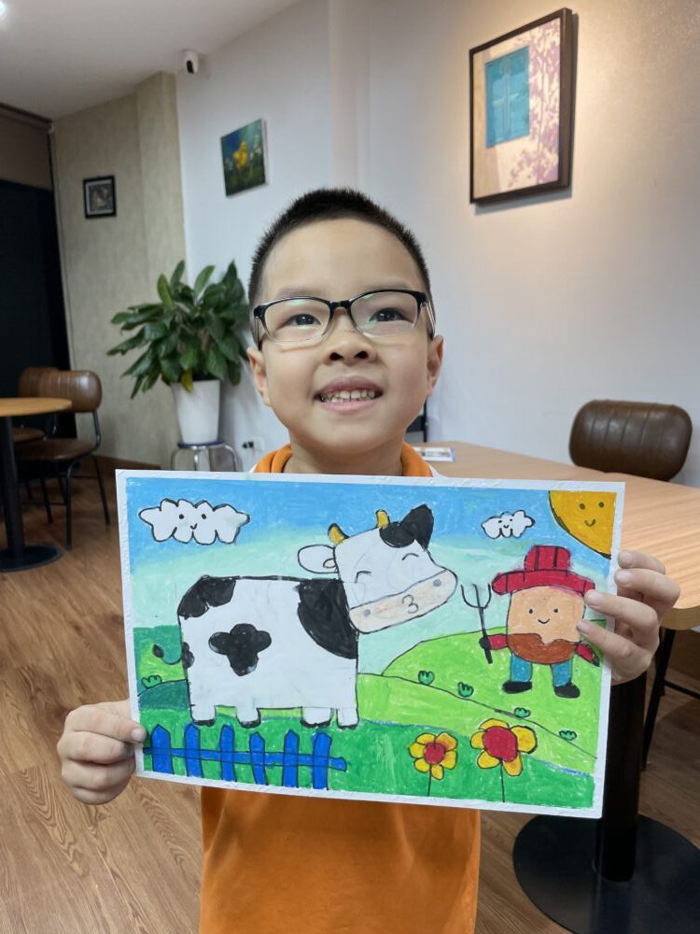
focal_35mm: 26
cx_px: 350
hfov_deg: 53.1
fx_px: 701
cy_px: 467
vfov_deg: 67.3
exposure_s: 1/100
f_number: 1.6
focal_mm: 4.2
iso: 64
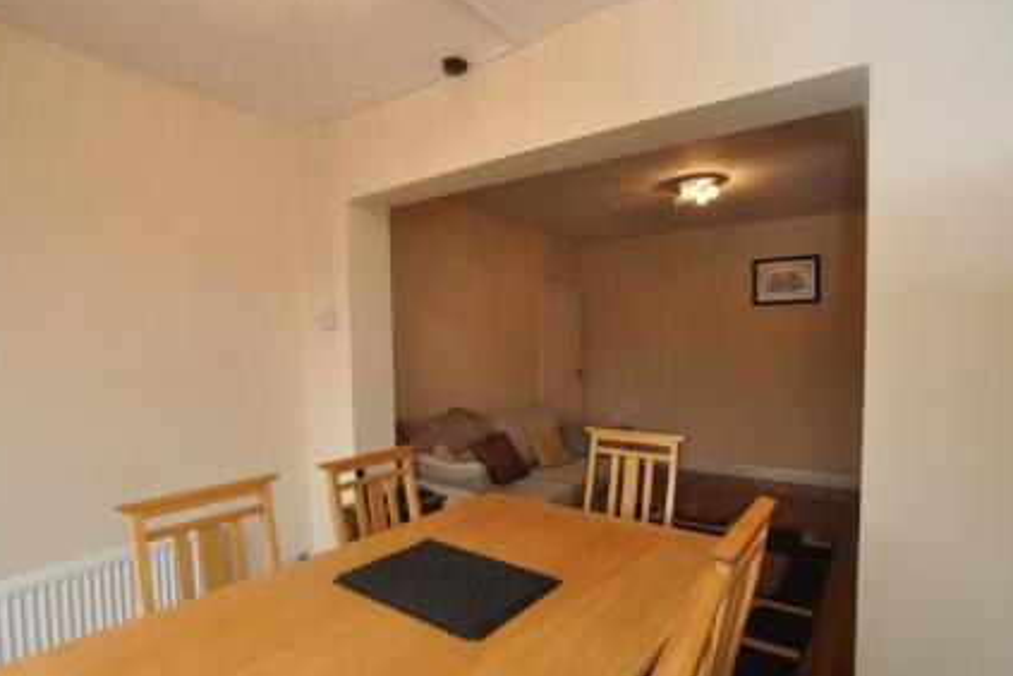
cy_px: 366
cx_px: 462
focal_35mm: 19
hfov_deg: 88.0
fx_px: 522
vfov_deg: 65.7
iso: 560
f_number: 4.5
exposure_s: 1/60
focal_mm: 11
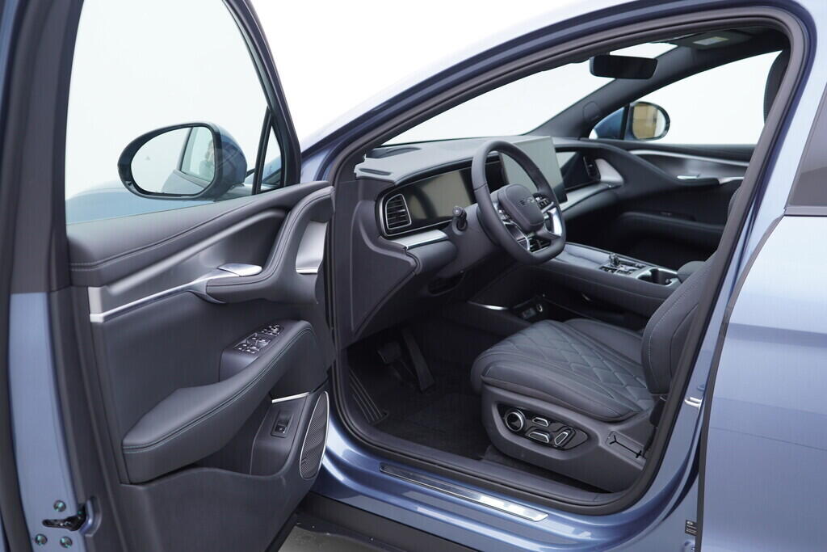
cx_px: 414
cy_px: 276
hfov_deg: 53.1
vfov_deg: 36.9
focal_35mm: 36
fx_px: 827
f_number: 2.8
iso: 125
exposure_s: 1/40
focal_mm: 24
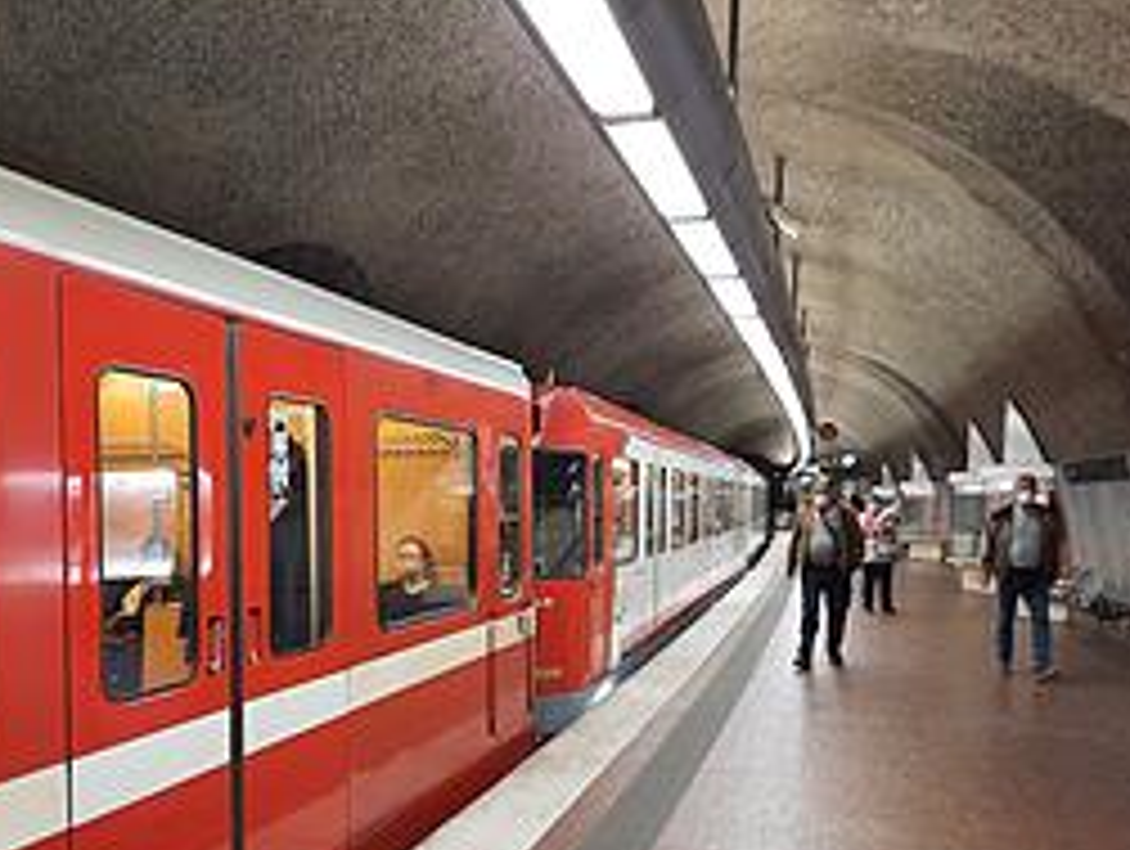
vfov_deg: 40.2
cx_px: 441
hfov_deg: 52.1
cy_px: 580
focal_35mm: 35
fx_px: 1144
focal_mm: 4.6
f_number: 2
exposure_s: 1/50
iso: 400
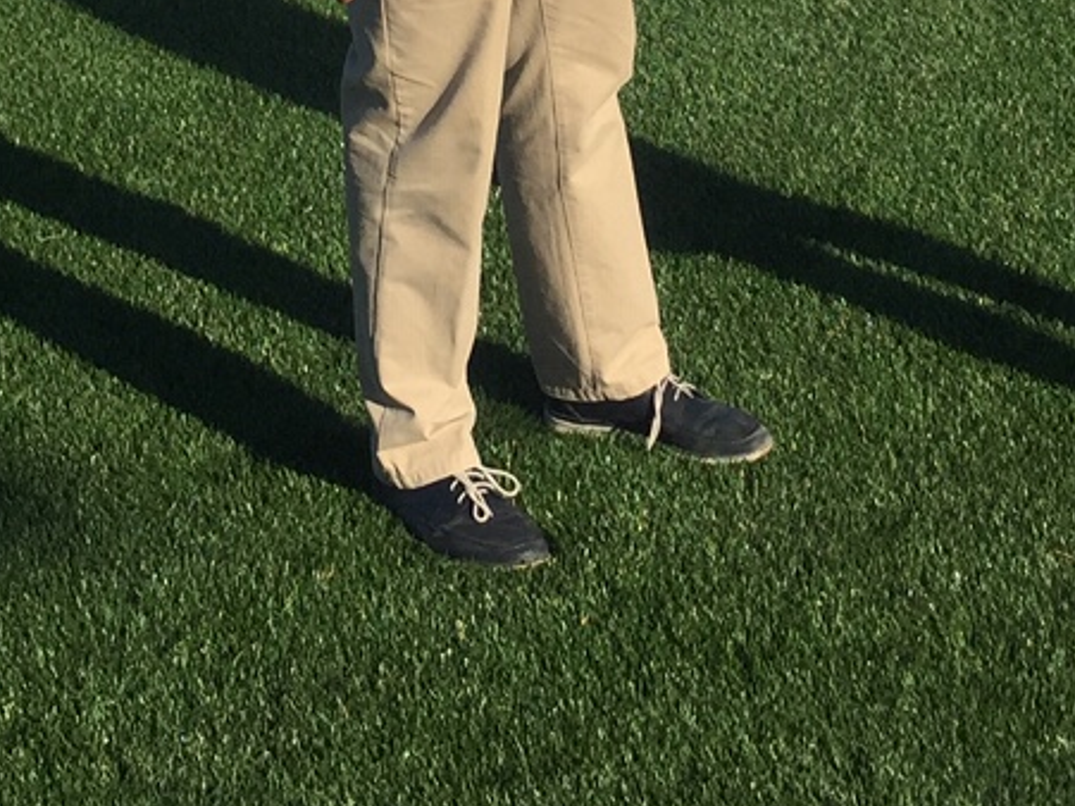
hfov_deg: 18.7
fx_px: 3260
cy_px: -494
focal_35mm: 105
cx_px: 503
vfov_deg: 13.1
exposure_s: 1/2198
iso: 32
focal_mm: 4.15
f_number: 2.2
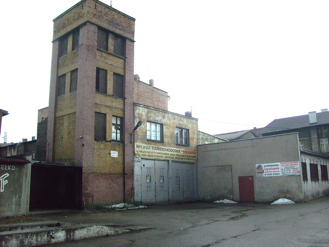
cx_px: 164
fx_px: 333
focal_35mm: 35
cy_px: 124
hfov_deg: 52.6
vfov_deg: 40.7
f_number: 7.1
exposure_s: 1/180
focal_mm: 5.8
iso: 80
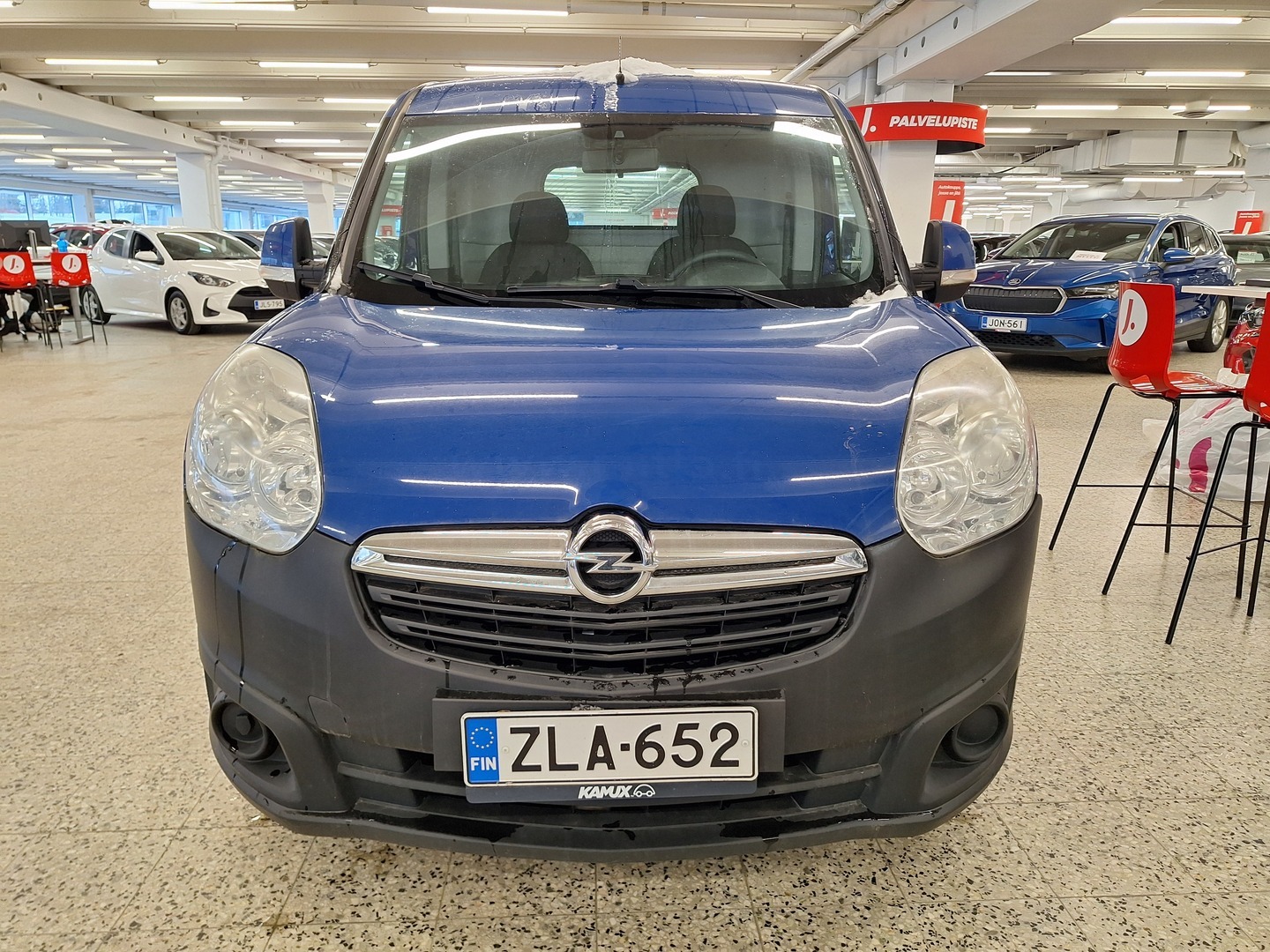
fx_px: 844
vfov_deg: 58.9
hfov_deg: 73.9
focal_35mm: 23
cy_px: 476
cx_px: 635
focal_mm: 5.54
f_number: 1.8
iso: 64
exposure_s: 1/50
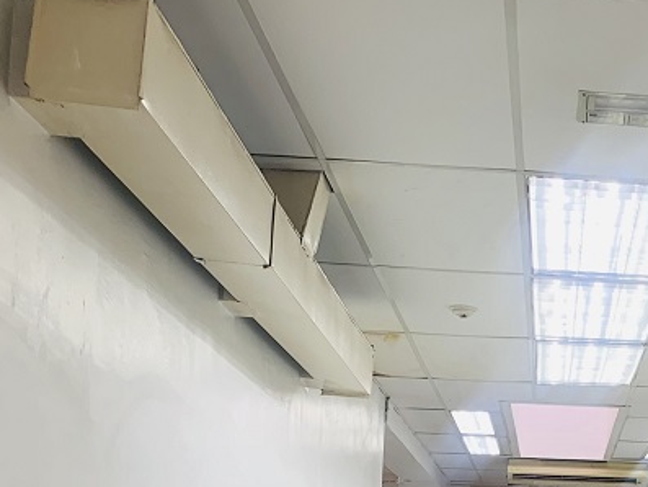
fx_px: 1255
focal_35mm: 67
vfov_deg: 20.9
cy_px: 528
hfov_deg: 27.1
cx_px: 666
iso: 80
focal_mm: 4.25
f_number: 1.8
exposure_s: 1/60
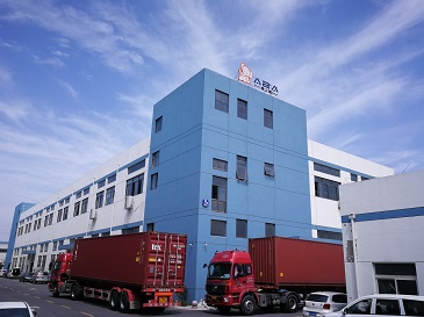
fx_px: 343
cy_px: 163
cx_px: 214
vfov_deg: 49.7
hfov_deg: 63.5
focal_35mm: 28
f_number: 1.8
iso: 50
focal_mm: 3.95
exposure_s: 1/1692
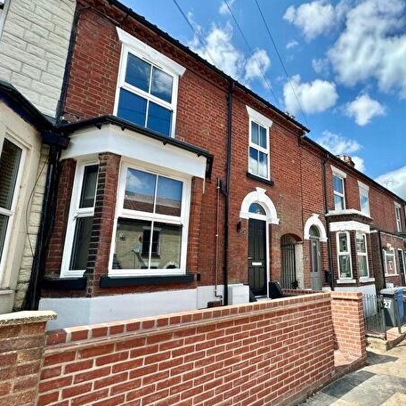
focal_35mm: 19
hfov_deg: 74.1
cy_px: 221
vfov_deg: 77.5
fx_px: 252
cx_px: 285
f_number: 2.2
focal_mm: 2.22
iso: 50
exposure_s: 1/858
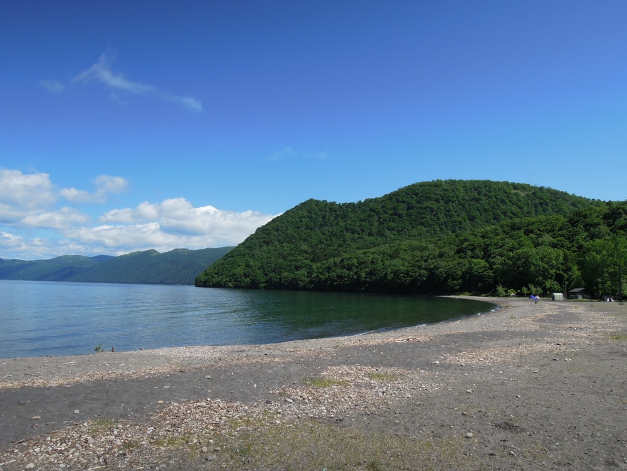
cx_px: 314
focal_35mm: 24
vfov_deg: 56.8
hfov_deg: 71.6
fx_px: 435
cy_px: 236
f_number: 4
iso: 160
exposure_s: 1/1250
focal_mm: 4.3
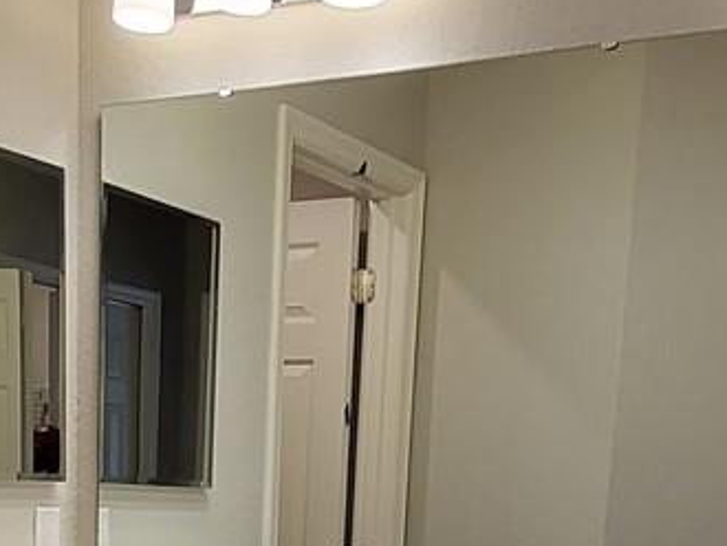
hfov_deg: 30.6
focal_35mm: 63
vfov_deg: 20.8
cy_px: 746
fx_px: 1324
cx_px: 271
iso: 100
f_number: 2.2
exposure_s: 1/60
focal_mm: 1.74
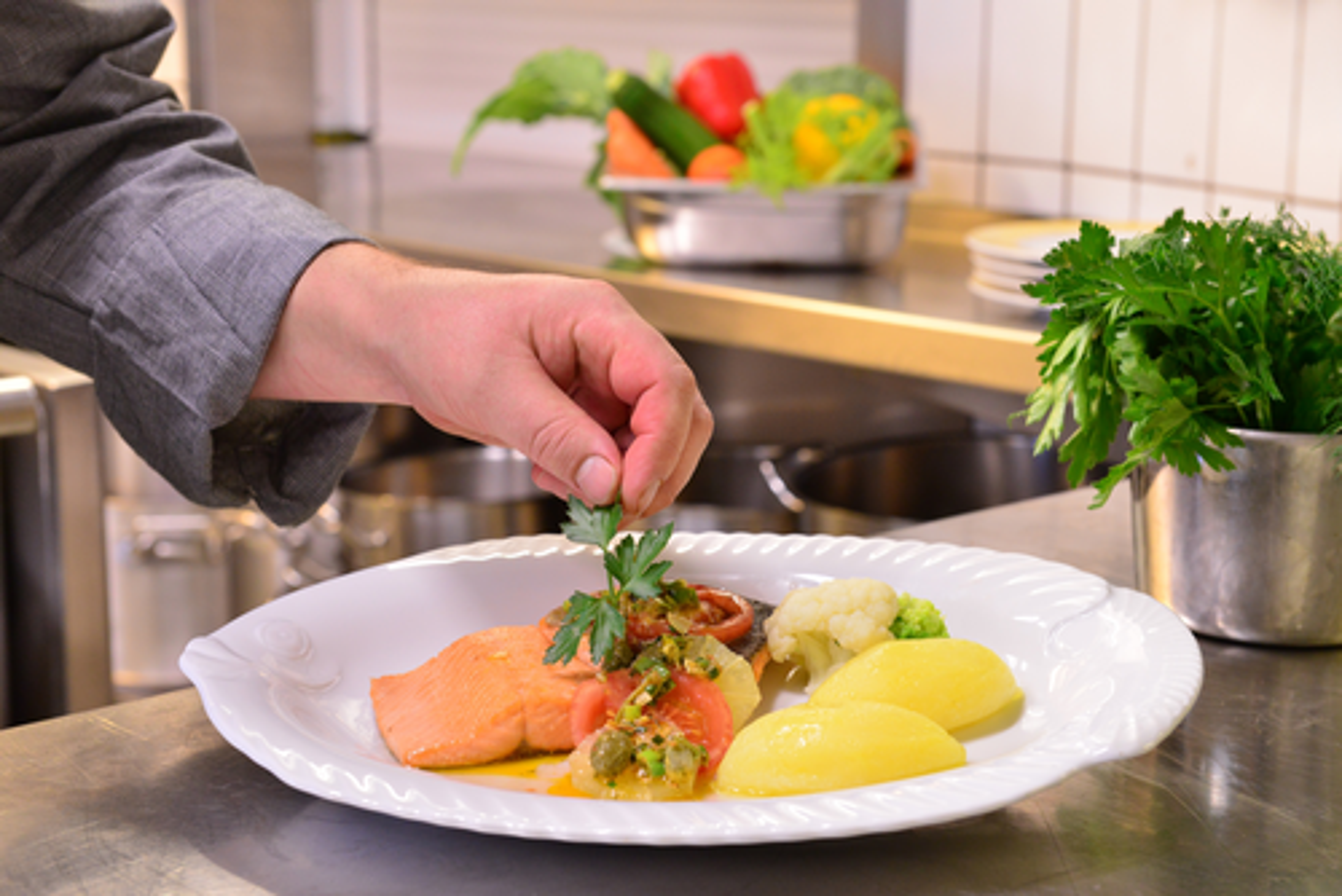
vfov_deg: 20.6
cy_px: 448
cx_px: 671
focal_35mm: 66
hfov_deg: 30.5
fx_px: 2462
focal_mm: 66
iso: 2000
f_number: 8
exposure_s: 1/30
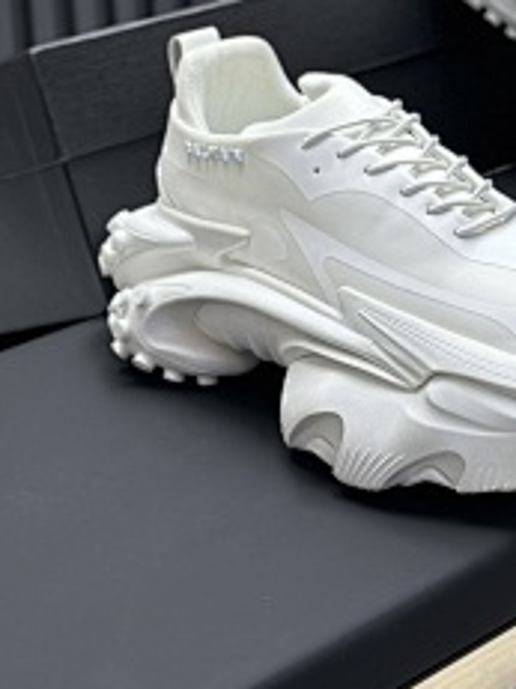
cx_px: 526
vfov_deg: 18.7
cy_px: 119
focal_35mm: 104
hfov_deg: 14.0
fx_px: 2069
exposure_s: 1/100
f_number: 1.78
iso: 125
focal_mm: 6.86
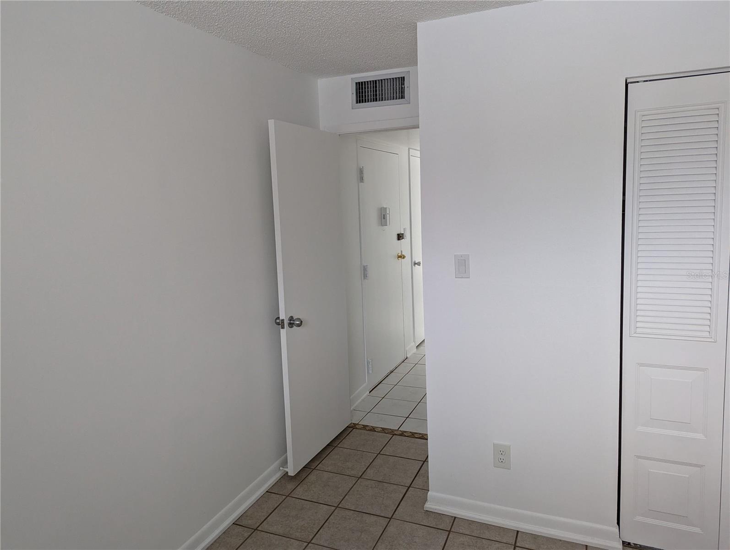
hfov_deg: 71.5
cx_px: 365
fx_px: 507
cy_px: 275
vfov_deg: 56.9
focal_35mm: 24
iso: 783
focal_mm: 6.81
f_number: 1.85
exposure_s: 1/120
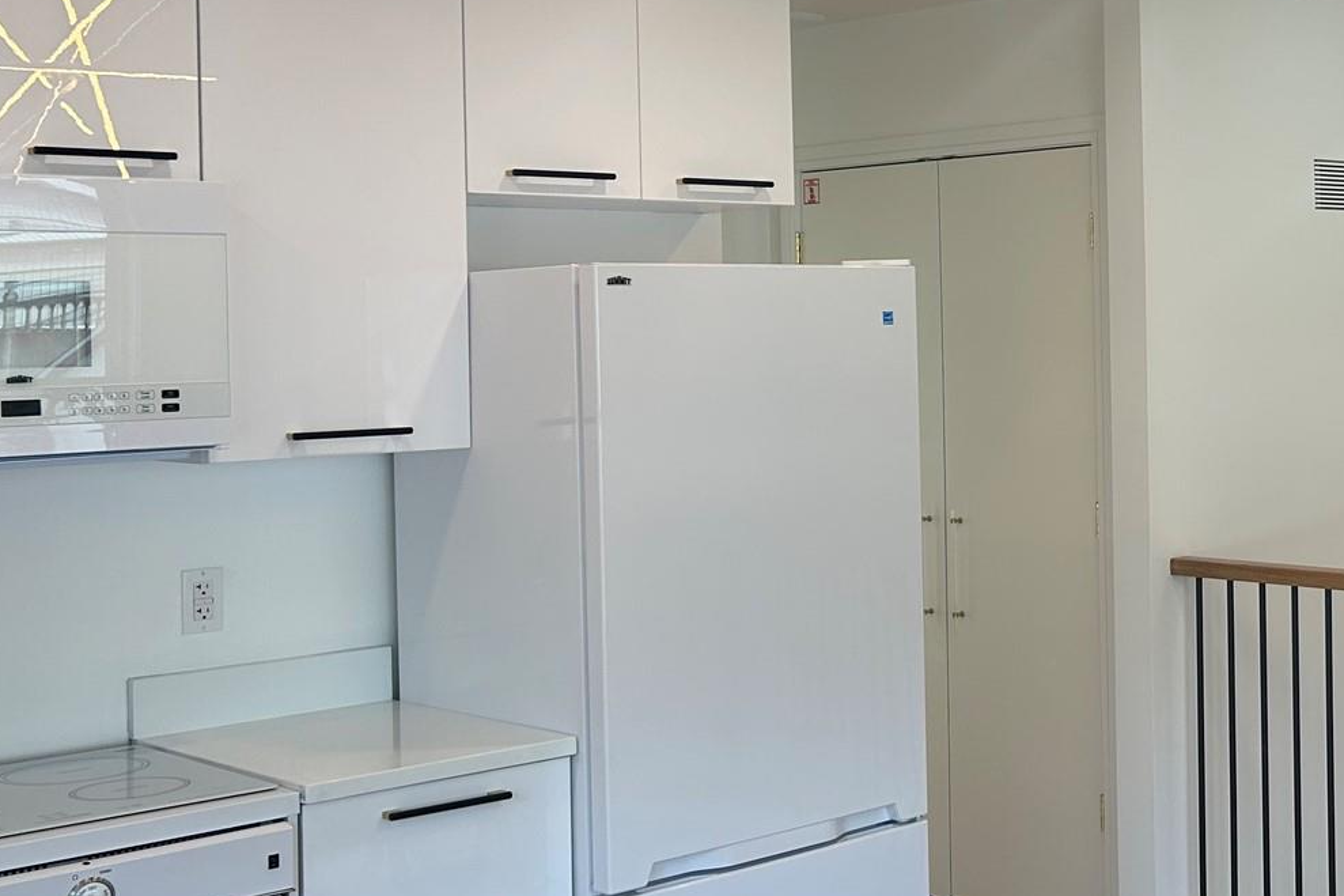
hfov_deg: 33.6
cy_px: 328
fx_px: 2090
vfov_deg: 24.1
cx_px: 1230
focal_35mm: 56
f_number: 1.5
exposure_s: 1/201
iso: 40
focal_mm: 5.7
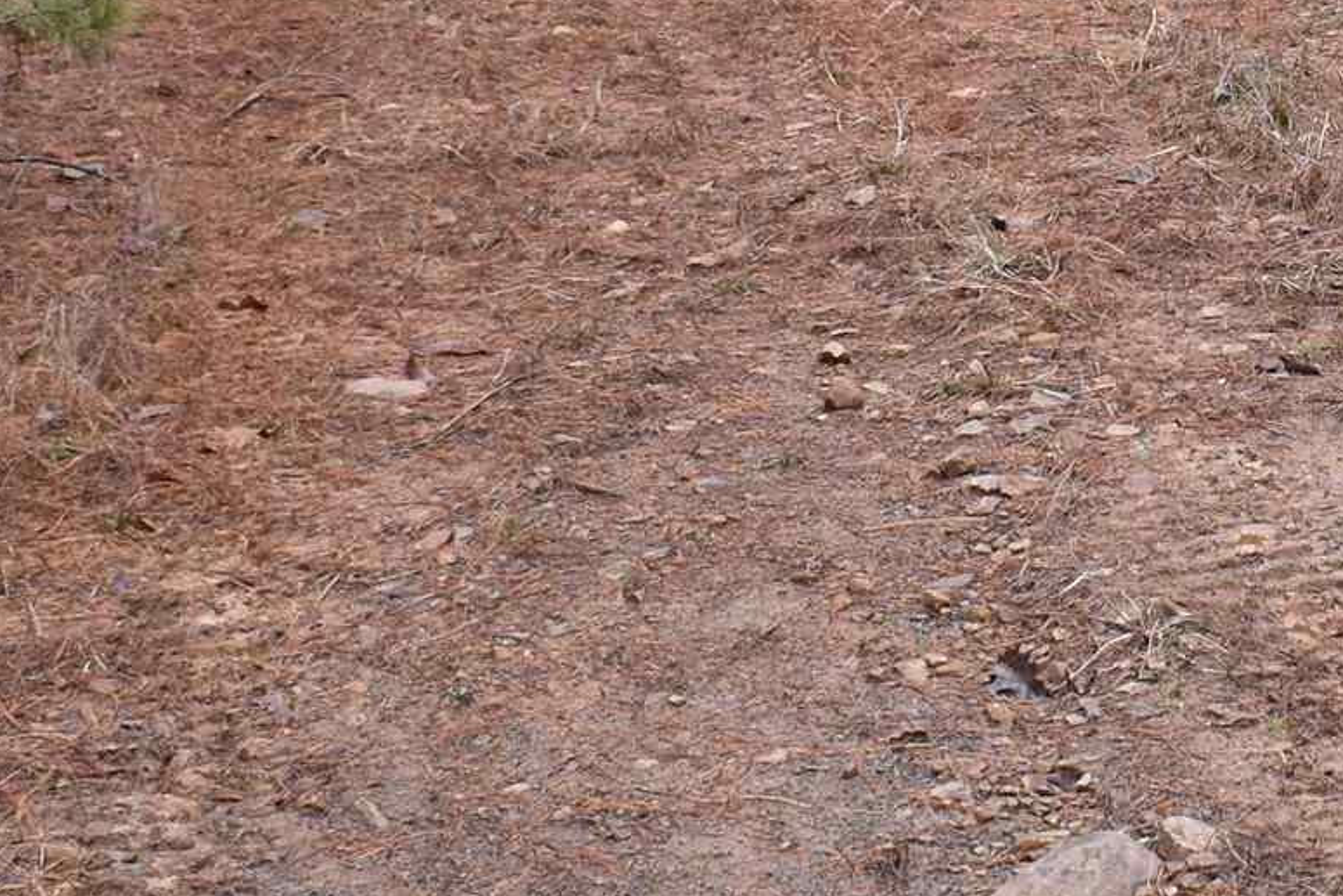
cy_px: 43
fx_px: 3992
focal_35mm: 107
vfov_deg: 12.7
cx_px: 1324
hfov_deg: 18.6
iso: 400
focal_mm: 18
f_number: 5
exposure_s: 1/250
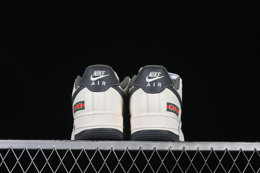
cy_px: 86
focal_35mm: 75
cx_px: 130
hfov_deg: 27.0
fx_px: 542
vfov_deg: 18.2
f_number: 8
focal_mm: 50
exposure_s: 1/80
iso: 160
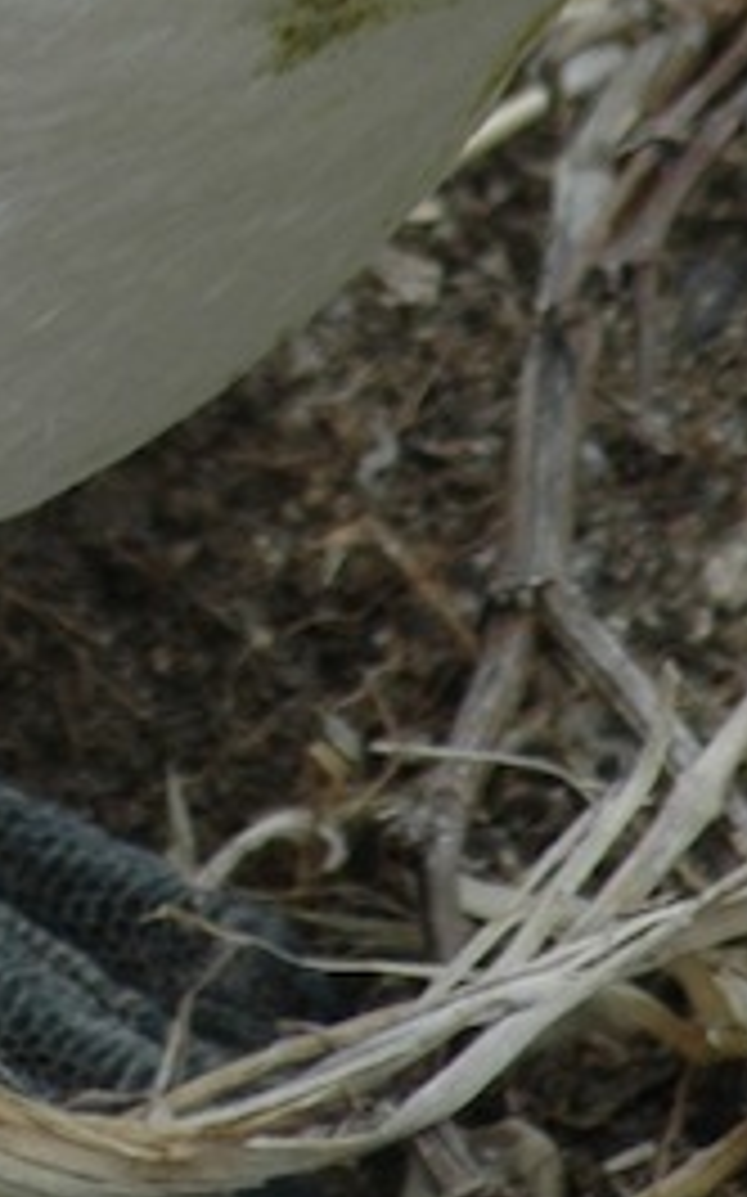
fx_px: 54876
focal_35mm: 1683
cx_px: -446
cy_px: -428
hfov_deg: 0.8
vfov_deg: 1.2
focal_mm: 195
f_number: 6.3
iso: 250
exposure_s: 1/640
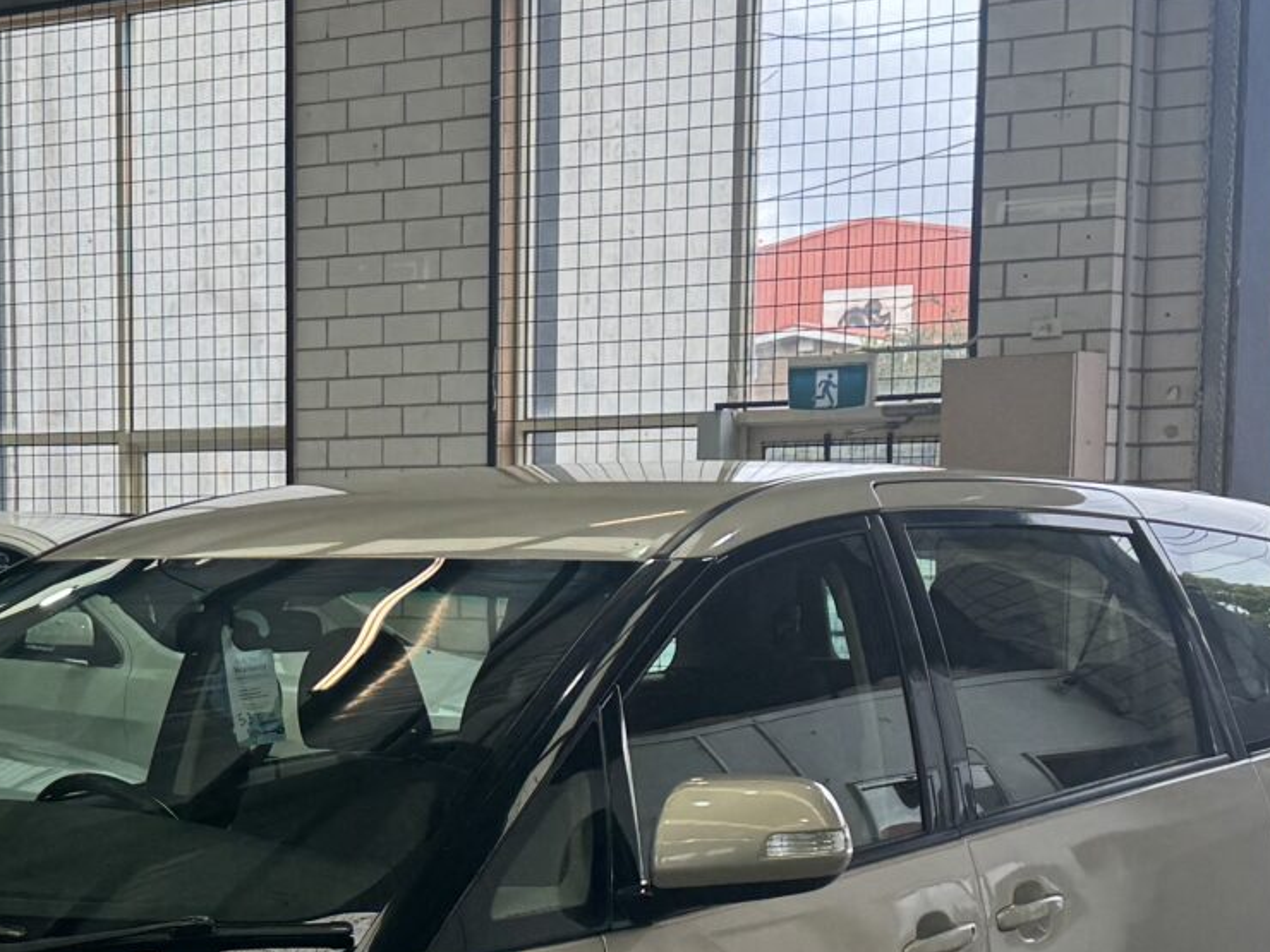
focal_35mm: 83
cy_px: 889
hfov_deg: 23.3
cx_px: 275
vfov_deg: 17.5
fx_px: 3045
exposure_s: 1/358
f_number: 1.78
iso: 80
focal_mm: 6.76
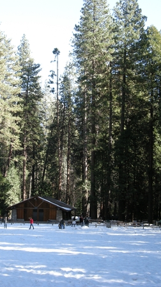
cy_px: 144
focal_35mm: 54
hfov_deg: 22.0
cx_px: 33
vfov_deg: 38.5
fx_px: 410
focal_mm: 7.9
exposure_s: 1/105
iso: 64
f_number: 2.8
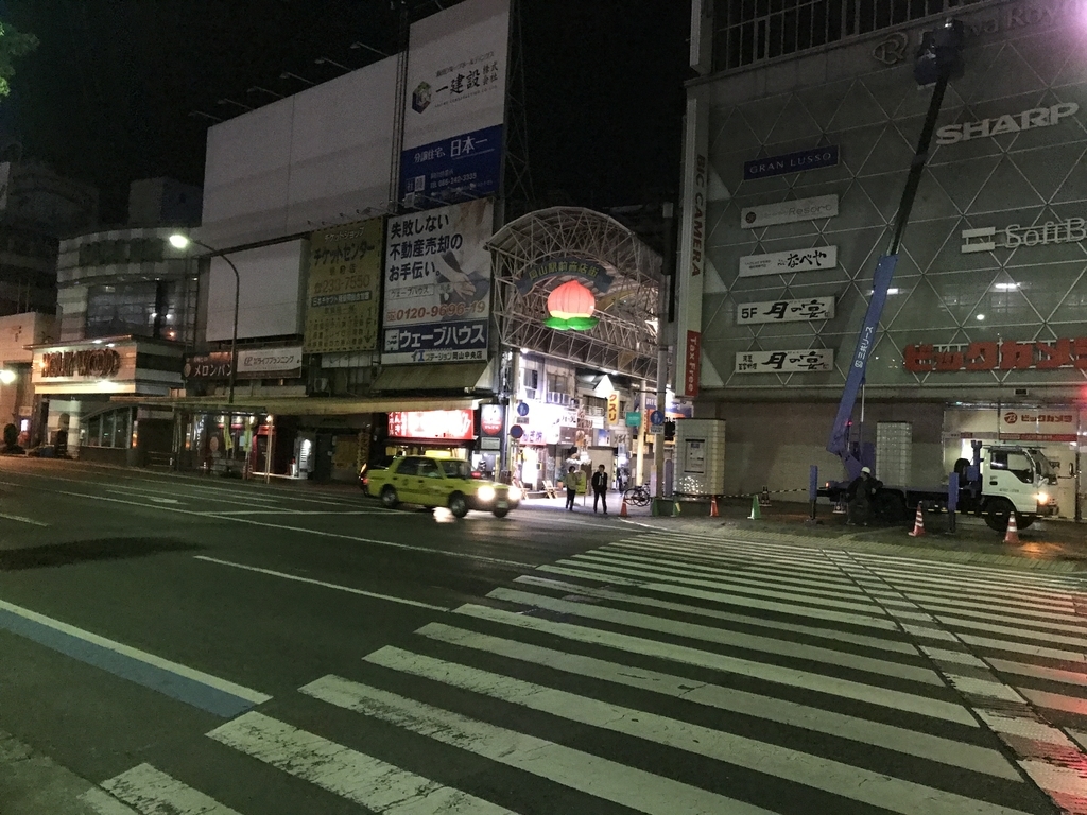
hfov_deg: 63.4
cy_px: 408
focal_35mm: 28
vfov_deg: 49.7
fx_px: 879
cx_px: 544
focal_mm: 3.99
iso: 100
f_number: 1.8
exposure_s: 1/4
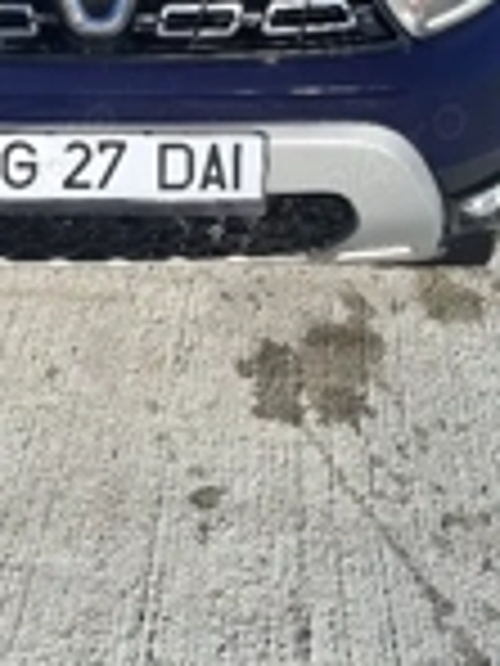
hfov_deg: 23.1
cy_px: -90
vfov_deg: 28.1
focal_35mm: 62
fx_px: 1194
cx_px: 63
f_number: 1.8
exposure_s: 1/2000
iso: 50
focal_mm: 5.54
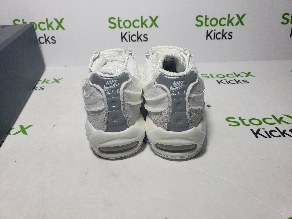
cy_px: 110
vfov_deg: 53.1
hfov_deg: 67.3
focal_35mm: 26
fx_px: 219
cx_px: 146
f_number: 1.5
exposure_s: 1/528
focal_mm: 4.3
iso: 50
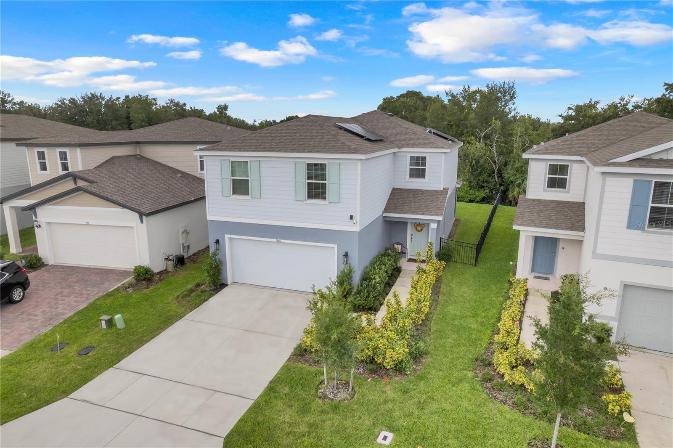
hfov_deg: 78.6
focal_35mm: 22
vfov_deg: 57.2
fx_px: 411
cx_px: 336
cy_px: 224
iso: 100
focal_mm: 8.38
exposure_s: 1/40
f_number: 2.8
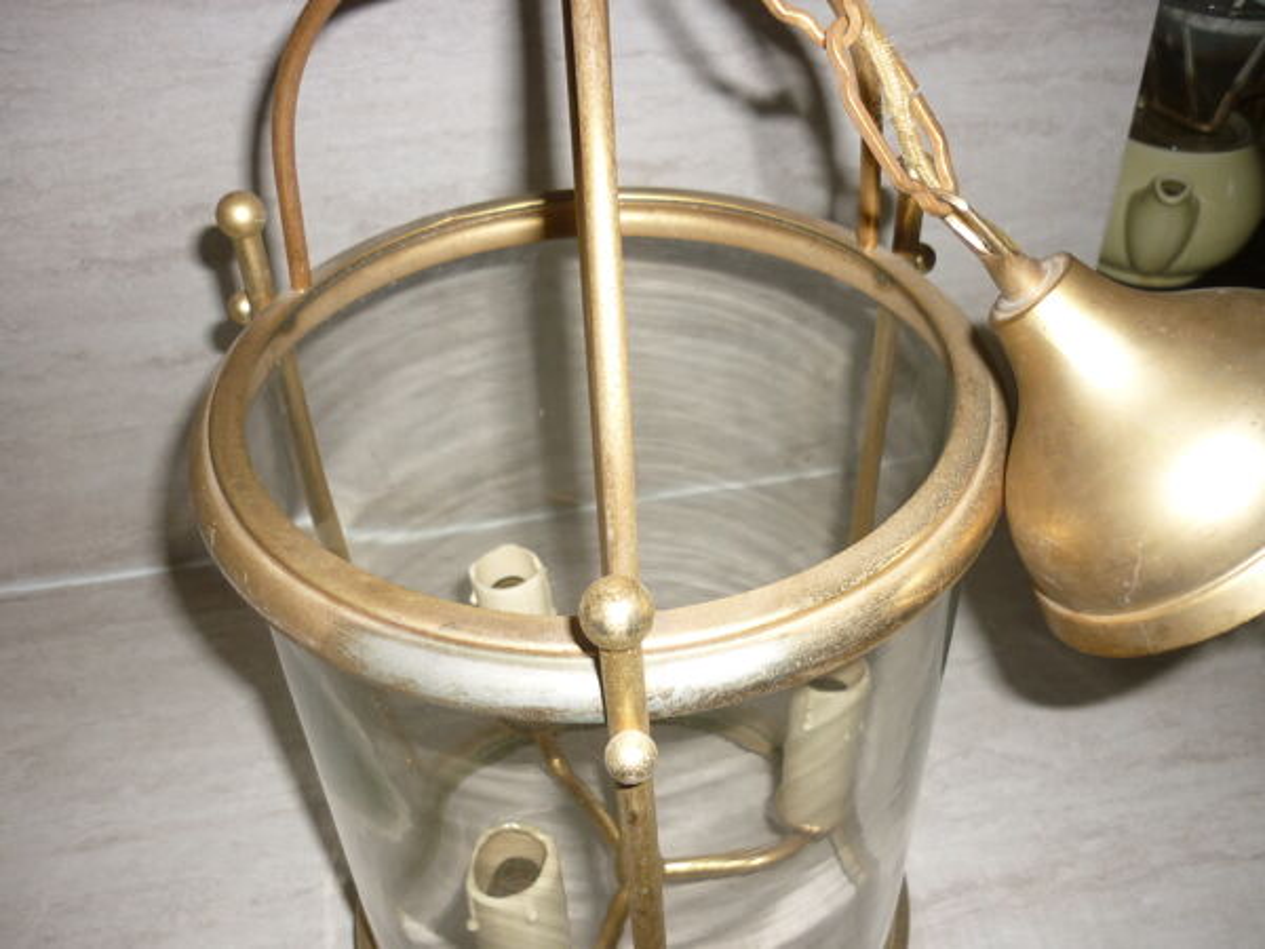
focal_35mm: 33
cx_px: 632
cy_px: 474
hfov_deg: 55.4
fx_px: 1206
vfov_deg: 42.9
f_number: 2.8
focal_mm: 5.5
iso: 100
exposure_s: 1/30
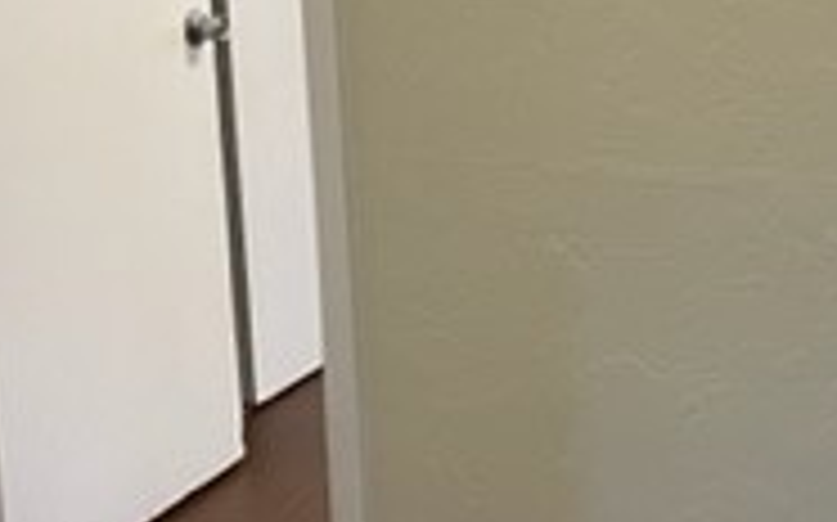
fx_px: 2166
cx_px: 747
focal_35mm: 95
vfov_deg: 13.7
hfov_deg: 21.4
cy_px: 198
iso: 250
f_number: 1.6
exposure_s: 1/60
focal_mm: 4.2
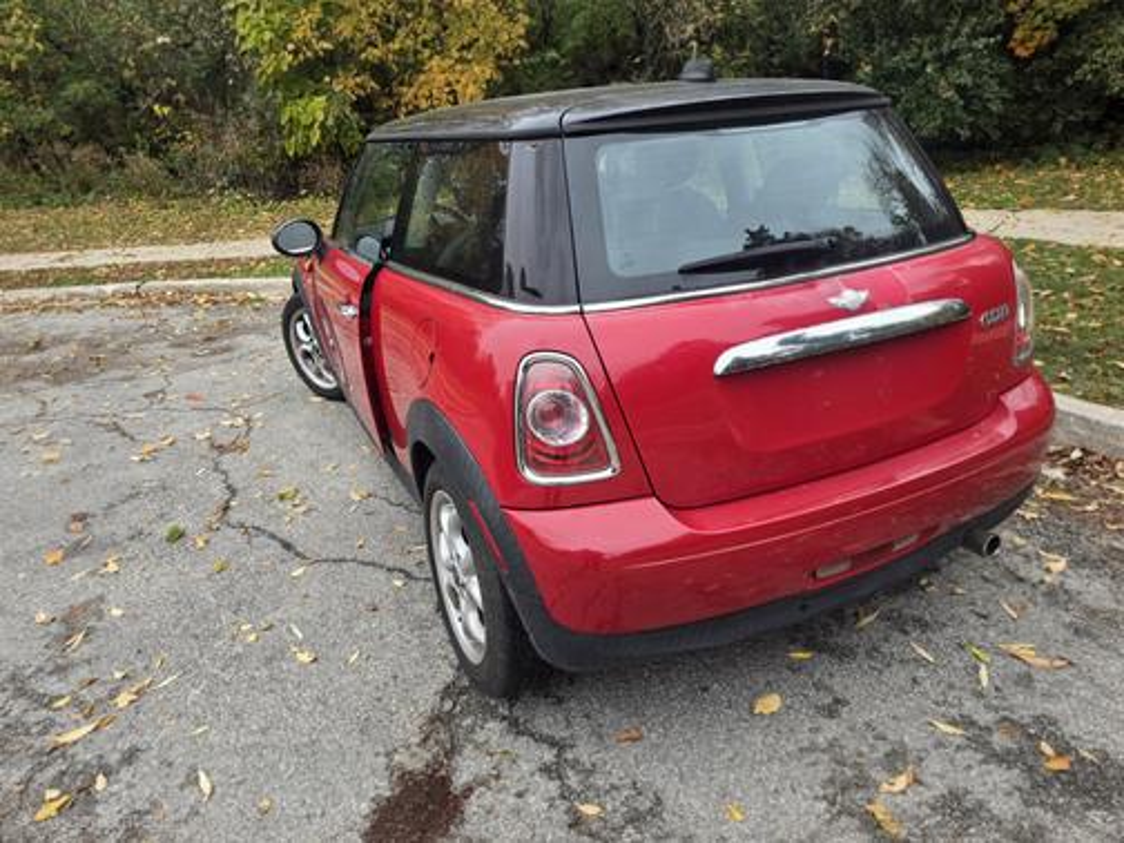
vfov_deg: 58.9
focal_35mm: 23
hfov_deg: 73.9
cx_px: 562
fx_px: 747
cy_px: 422
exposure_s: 1/182
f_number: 1.7
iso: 25
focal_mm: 6.3
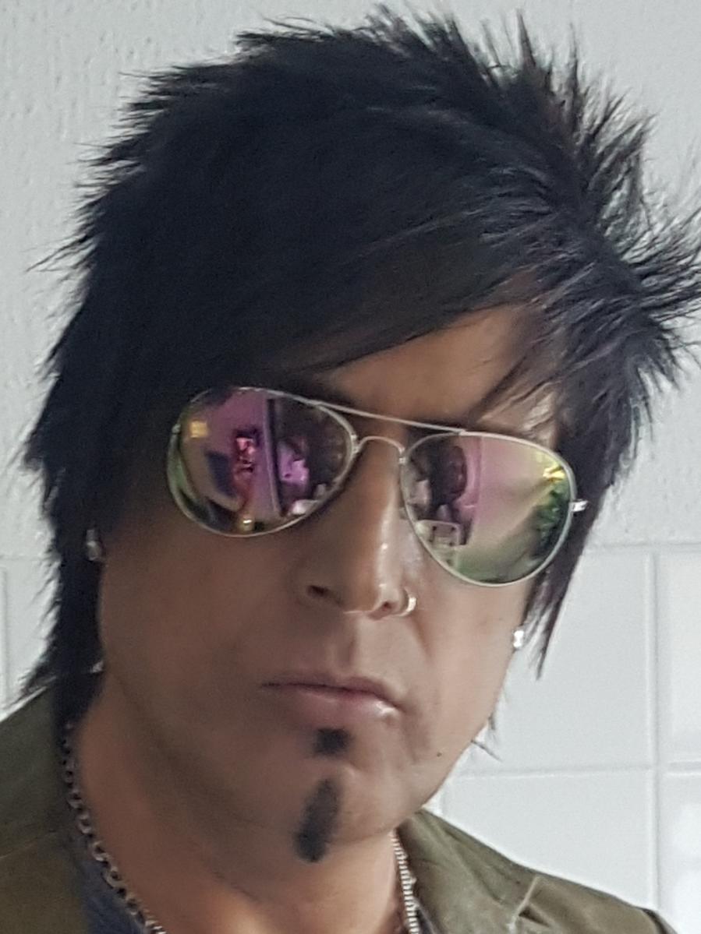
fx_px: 702
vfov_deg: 67.3
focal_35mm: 26
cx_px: 350
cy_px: 467
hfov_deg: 53.1
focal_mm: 4.2
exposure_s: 1/33
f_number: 1.7
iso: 160
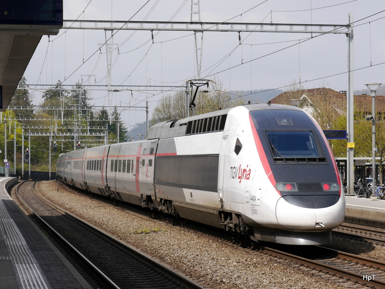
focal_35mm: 122
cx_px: 192
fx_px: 1357
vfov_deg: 12.1
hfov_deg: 16.1
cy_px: 144
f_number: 7.1
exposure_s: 1/400
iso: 160
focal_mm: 61
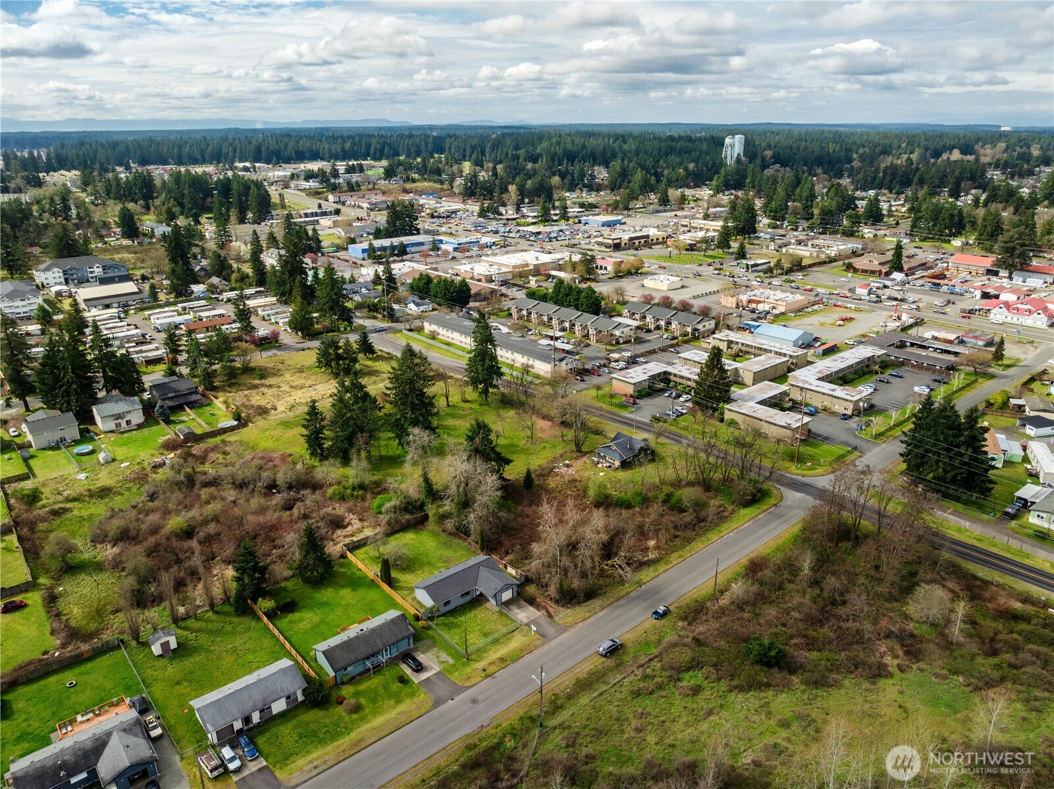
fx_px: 730
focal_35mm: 24
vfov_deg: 56.7
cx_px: 527
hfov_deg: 71.6
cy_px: 394
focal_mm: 12.29
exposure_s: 1/320
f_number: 5.6
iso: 100
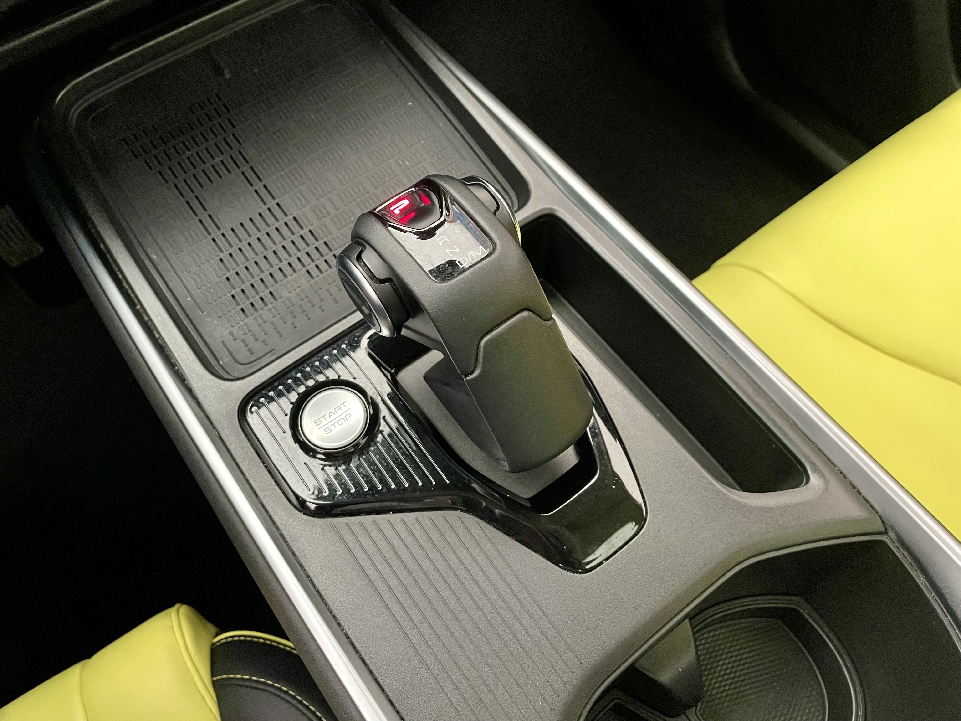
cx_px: 480
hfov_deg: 67.3
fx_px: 722
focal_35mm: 26
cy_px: 360
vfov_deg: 53.1
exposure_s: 1/30
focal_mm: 4.2
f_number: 1.6
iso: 640
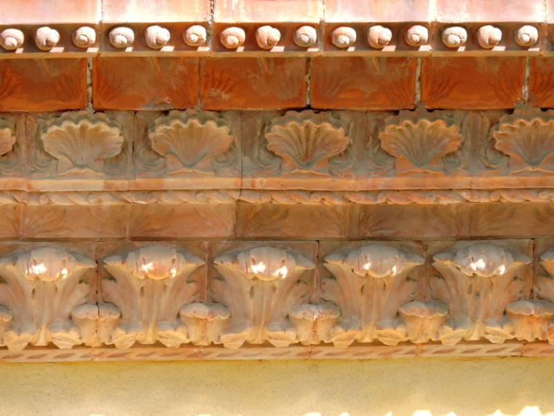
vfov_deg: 2.5
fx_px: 9602
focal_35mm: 600
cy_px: 208
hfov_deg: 3.3
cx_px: 277
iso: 360
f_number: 5.6
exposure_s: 1/250
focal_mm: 107.5
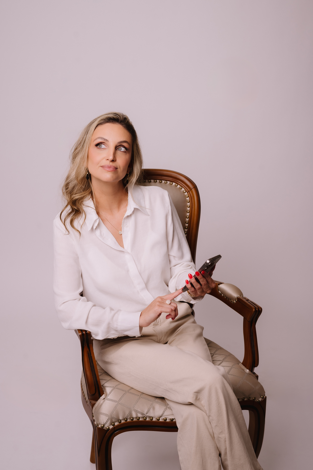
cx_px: 156
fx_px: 653
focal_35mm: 50
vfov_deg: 39.6
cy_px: 235
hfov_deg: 27.0
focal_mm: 50
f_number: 5
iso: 100
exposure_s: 1/160
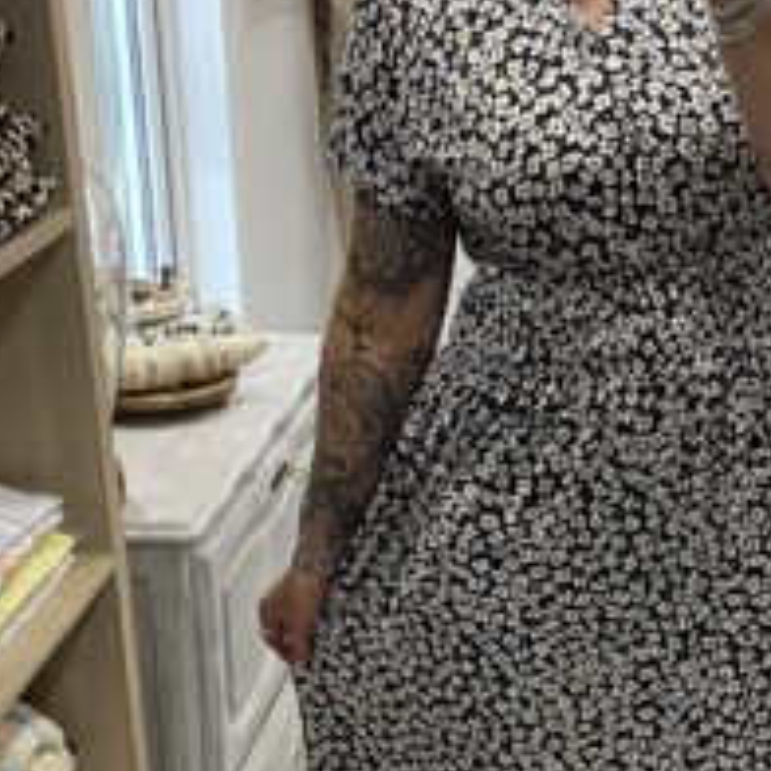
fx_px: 1134
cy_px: 441
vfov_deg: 37.5
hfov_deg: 37.3
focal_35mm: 45
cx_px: 496
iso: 125
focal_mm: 5.1
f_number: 1.6
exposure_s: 1/50
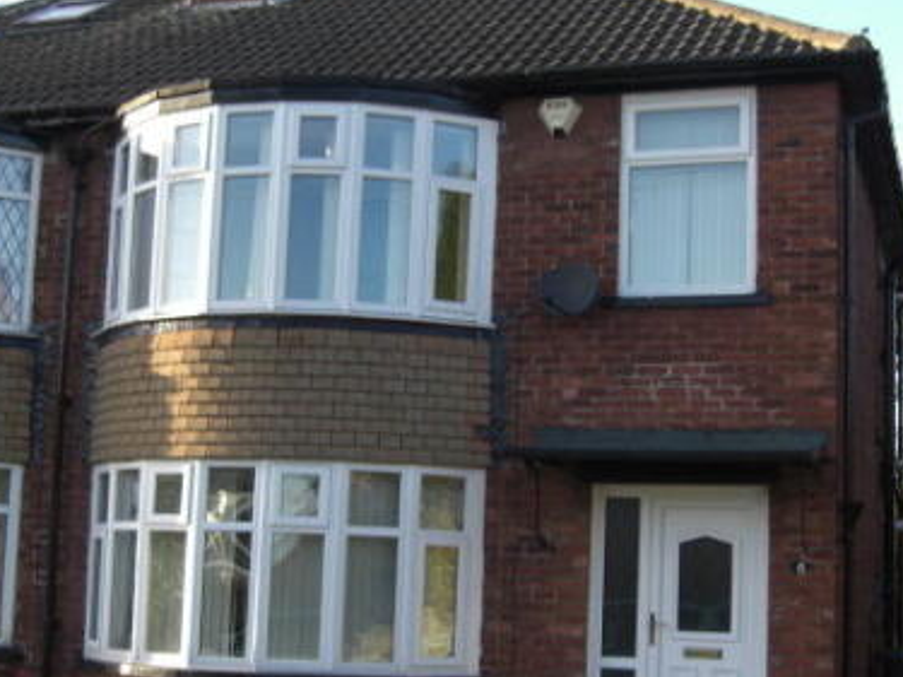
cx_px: 514
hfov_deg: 32.7
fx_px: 1539
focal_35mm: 59
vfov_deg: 24.8
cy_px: 379
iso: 80
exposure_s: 1/200
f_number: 2.8
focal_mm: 7.9
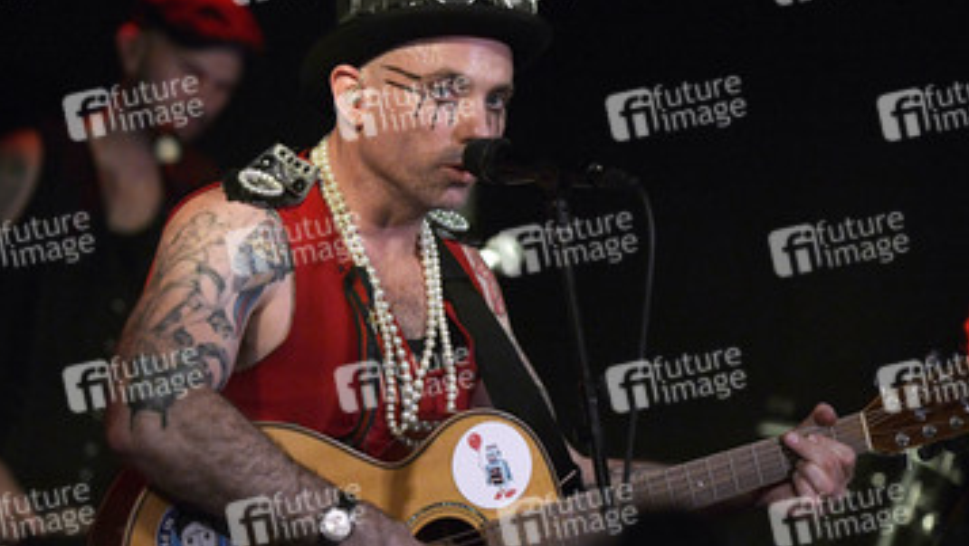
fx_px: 4754
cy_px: 312
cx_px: 604
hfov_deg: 11.6
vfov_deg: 6.6
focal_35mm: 185
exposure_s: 1/160
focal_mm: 140
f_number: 3.2
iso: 3200
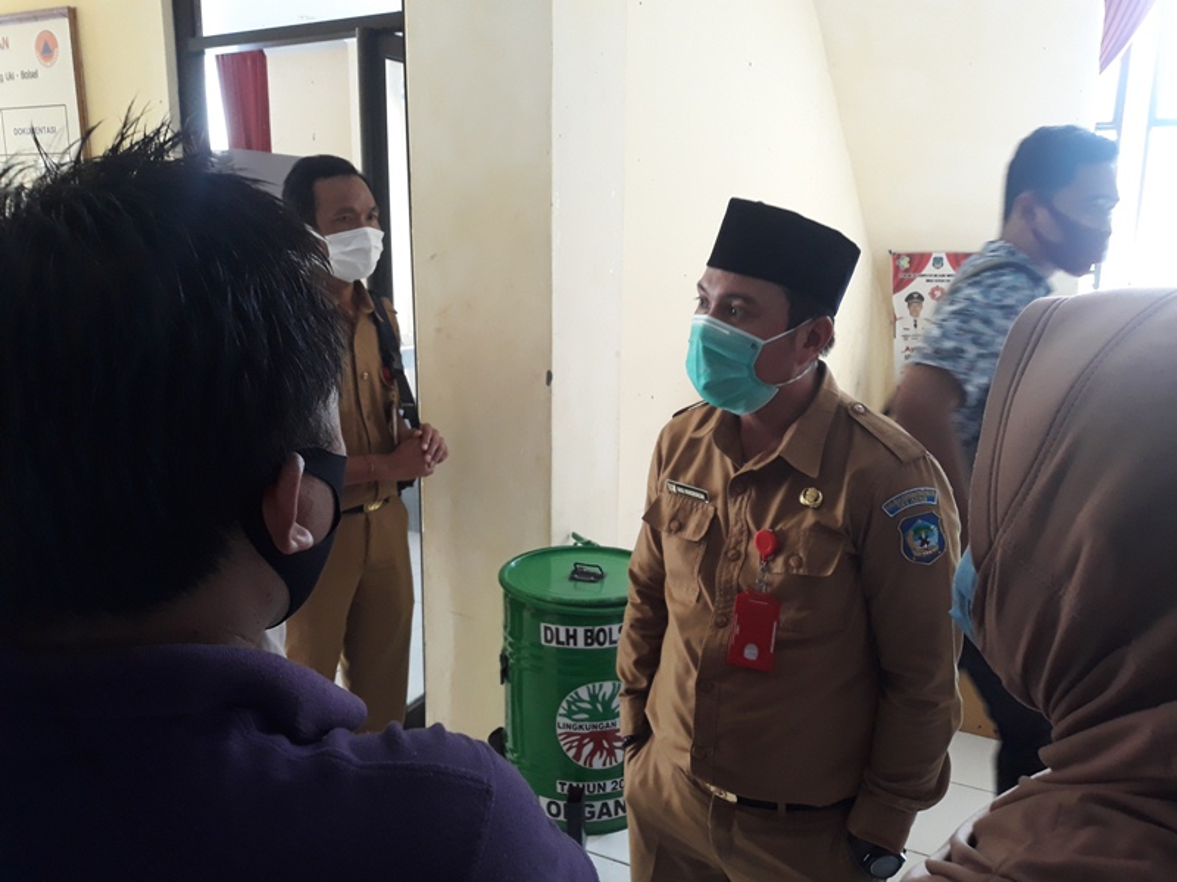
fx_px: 918
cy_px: 441
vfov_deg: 51.4
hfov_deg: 65.3
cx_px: 588
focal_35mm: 27
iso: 200
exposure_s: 1/50
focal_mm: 3.71
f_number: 1.7
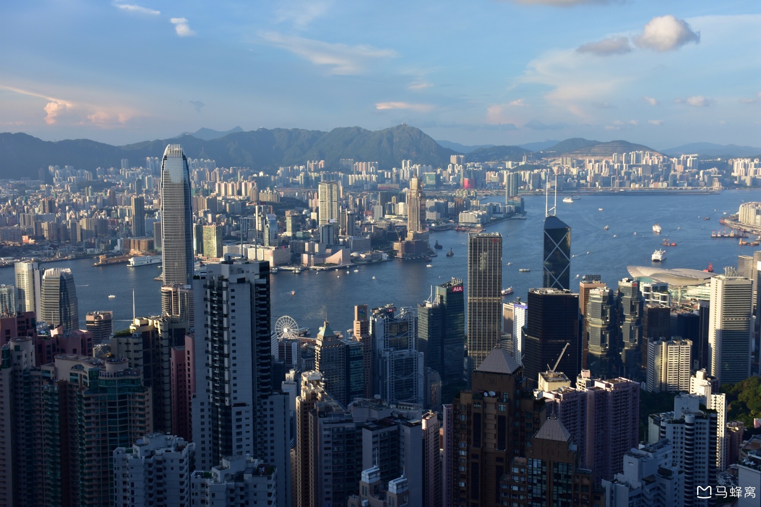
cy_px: 254
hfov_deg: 43.6
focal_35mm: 45
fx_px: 951
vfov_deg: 29.9
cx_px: 380
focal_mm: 30
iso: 100
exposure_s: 1/125
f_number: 8
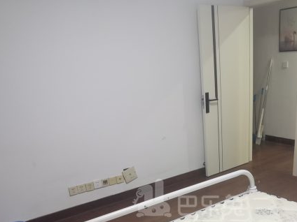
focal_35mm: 34
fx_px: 292
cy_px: 198
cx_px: 188
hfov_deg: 53.3
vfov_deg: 39.0
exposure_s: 1/33.3
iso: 320
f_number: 1.8
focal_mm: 4.4
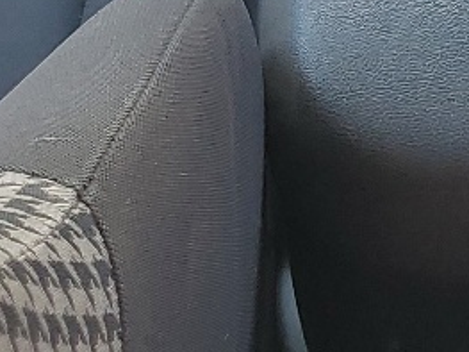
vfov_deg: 8.8
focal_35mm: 158
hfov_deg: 12.4
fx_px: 2140
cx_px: 449
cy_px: -377
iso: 50
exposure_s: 1/169
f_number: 1.5
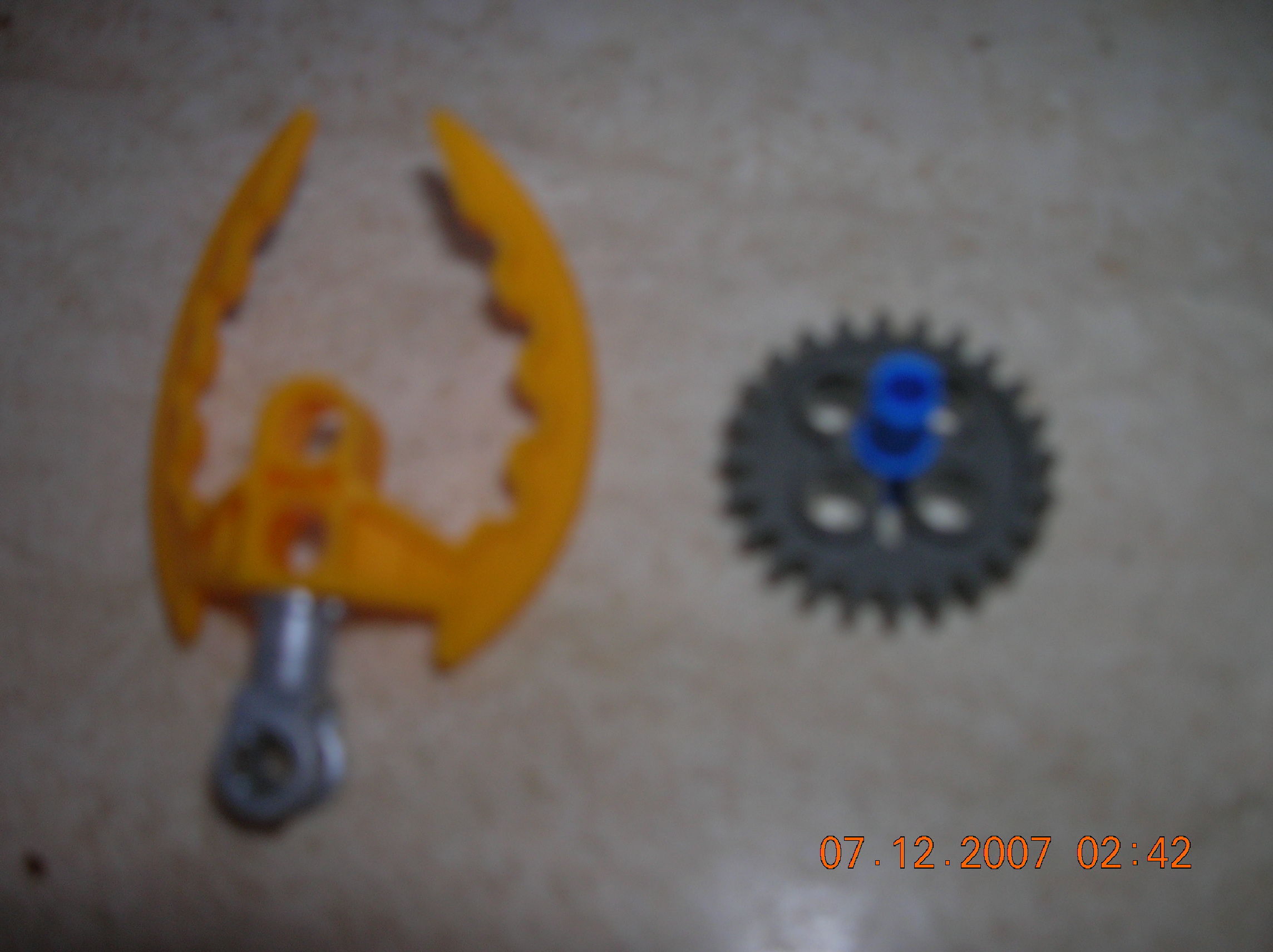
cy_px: 476
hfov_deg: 54.0
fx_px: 1249
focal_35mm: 34
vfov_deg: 41.7
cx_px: 636
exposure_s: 1/60.1
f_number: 2.9
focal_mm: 5.7
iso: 50
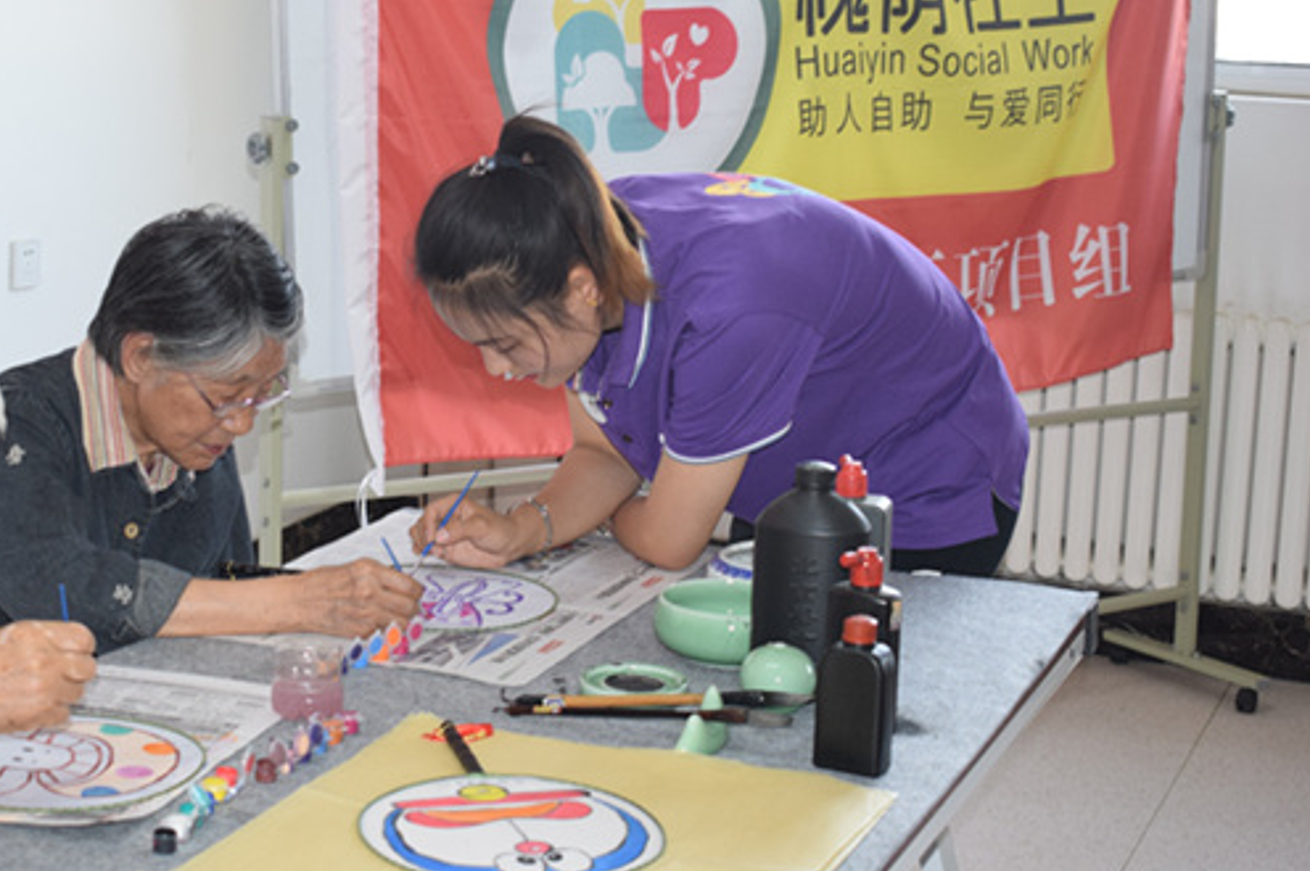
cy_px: 351
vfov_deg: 18.9
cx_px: 401
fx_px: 2618
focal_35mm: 72
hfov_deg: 27.9
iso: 640
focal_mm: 34
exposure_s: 1/60
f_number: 4.5
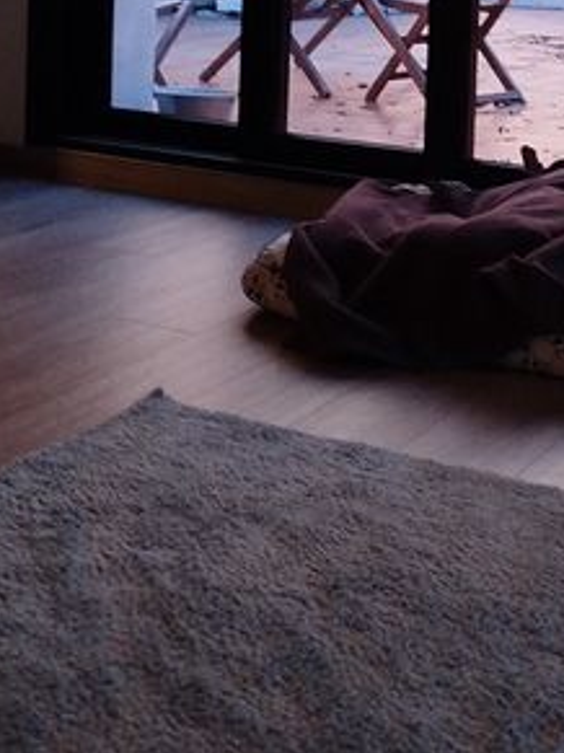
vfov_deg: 27.0
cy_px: -72
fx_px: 1435
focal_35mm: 66
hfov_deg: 21.8
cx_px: 502
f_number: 1.7
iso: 500
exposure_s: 1/33
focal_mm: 5.31
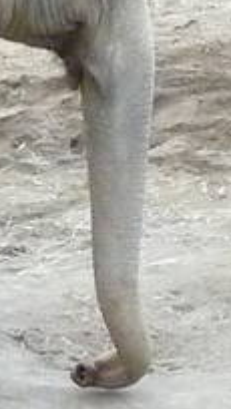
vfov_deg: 5.4
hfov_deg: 3.1
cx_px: 721
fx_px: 4175
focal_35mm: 384
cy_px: -569
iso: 400
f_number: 3.7
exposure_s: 1/400
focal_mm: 7.3
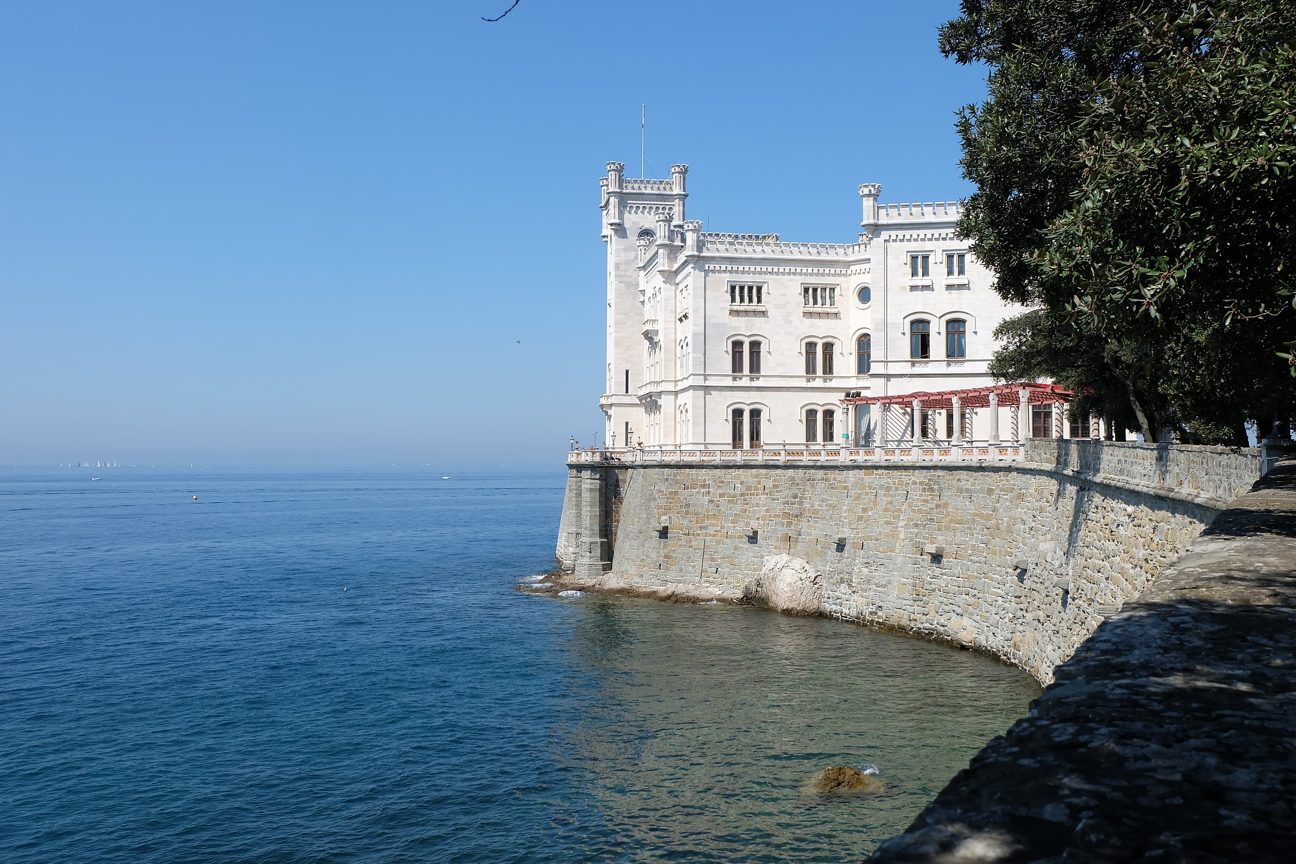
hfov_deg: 58.7
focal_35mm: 32
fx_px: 1152
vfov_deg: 41.1
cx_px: 648
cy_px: 432
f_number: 9
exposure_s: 1/350
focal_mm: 21.1
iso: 200
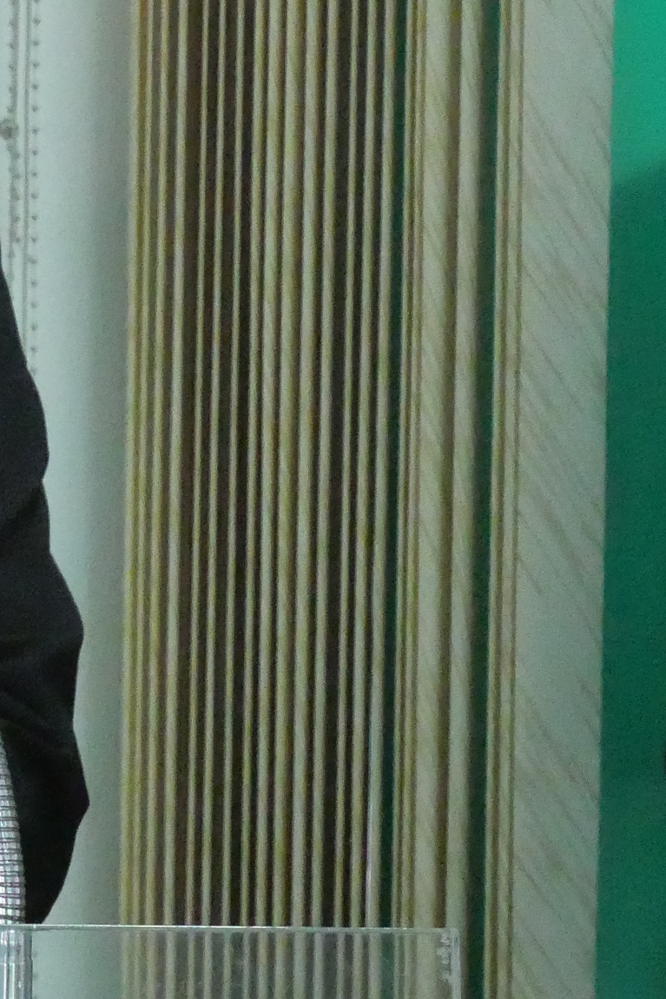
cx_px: -592
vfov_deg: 7.7
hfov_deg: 5.1
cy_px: 242
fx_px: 7434
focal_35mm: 268
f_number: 5.6
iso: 6400
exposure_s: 1/100
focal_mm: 40
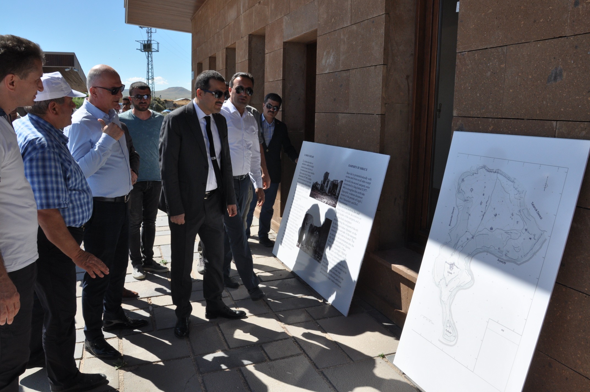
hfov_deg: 67.4
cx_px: 295
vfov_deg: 47.8
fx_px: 442
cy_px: 196
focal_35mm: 27
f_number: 11
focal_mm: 18
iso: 400
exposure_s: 1/500
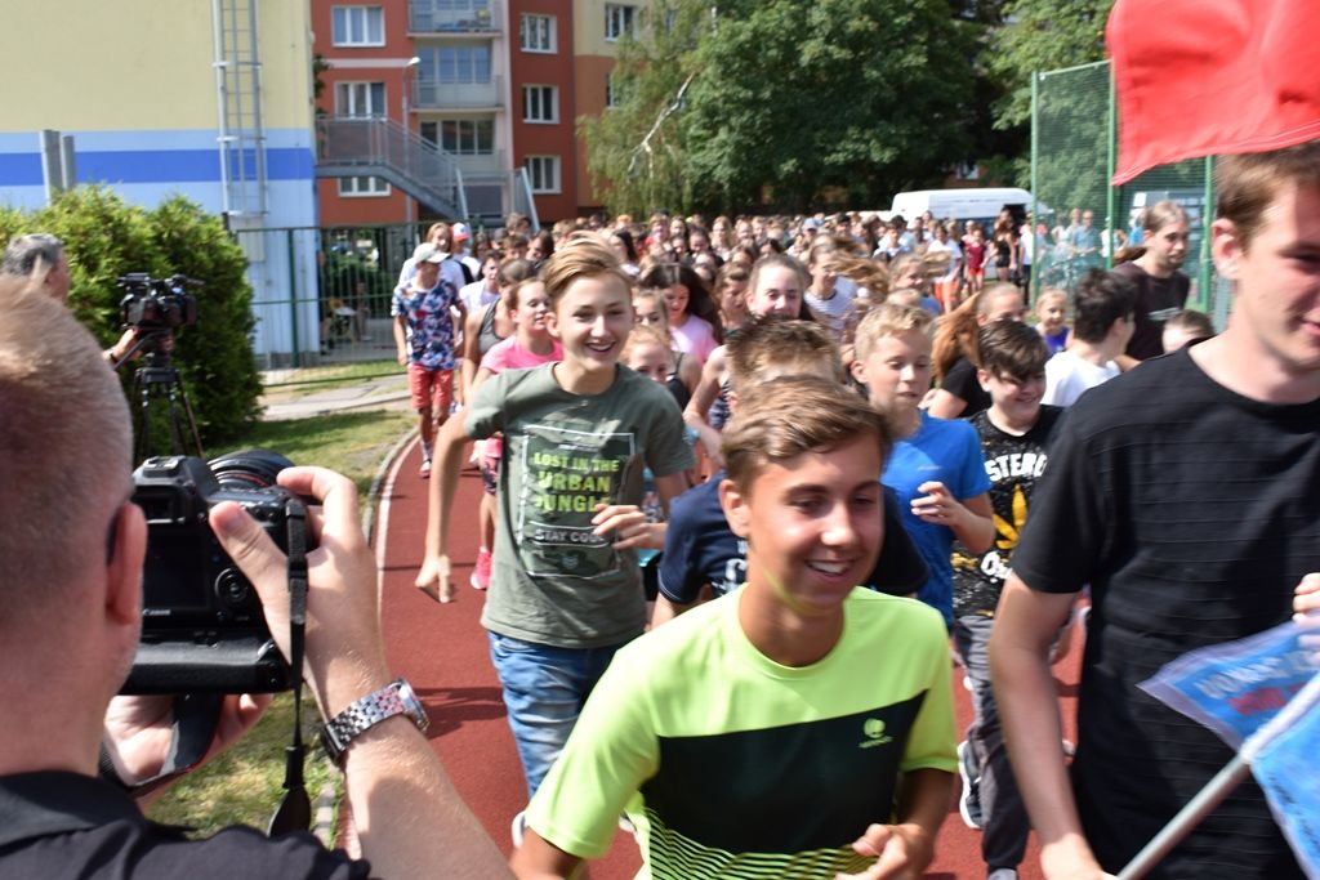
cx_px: 660
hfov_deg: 45.0
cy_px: 440
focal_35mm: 44
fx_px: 1595
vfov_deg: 30.9
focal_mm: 29
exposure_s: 1/250
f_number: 8
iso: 100
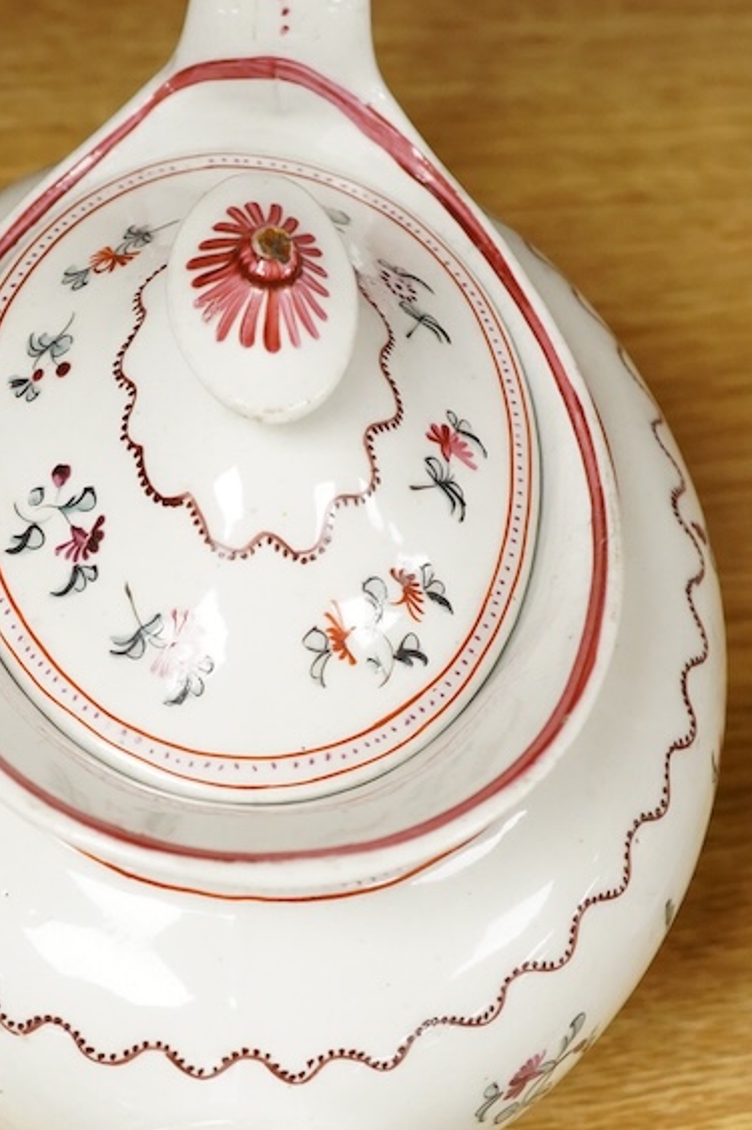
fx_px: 2822
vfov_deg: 22.6
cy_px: 705
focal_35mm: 90
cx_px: 213
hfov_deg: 15.1
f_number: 9
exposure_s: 1/125
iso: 2000
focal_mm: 30
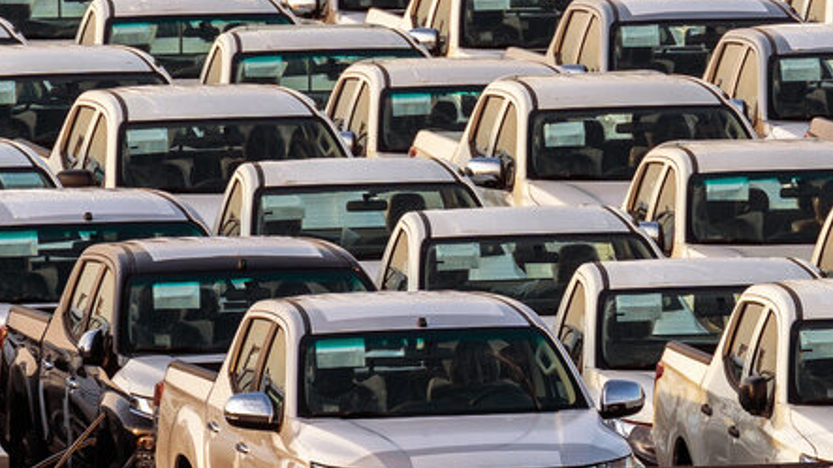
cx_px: 679
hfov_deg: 2.4
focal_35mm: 908
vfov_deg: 1.3
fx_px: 20052
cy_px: 460
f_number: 5.6
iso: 320
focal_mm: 300
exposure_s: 1/500
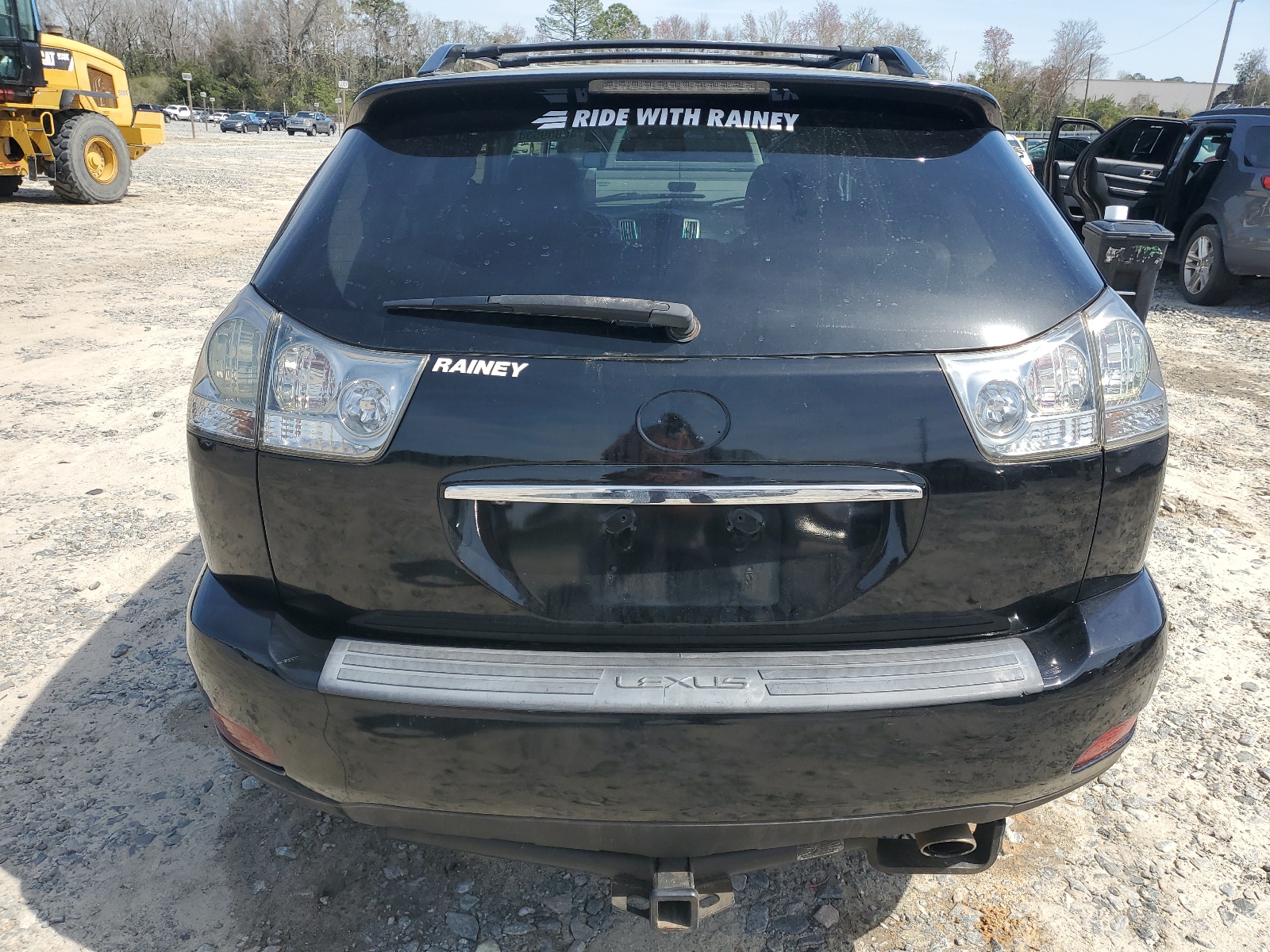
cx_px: 635
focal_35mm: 26
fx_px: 954
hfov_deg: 67.3
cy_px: 476
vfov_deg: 53.1
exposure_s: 1/2000
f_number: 1.5
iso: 50
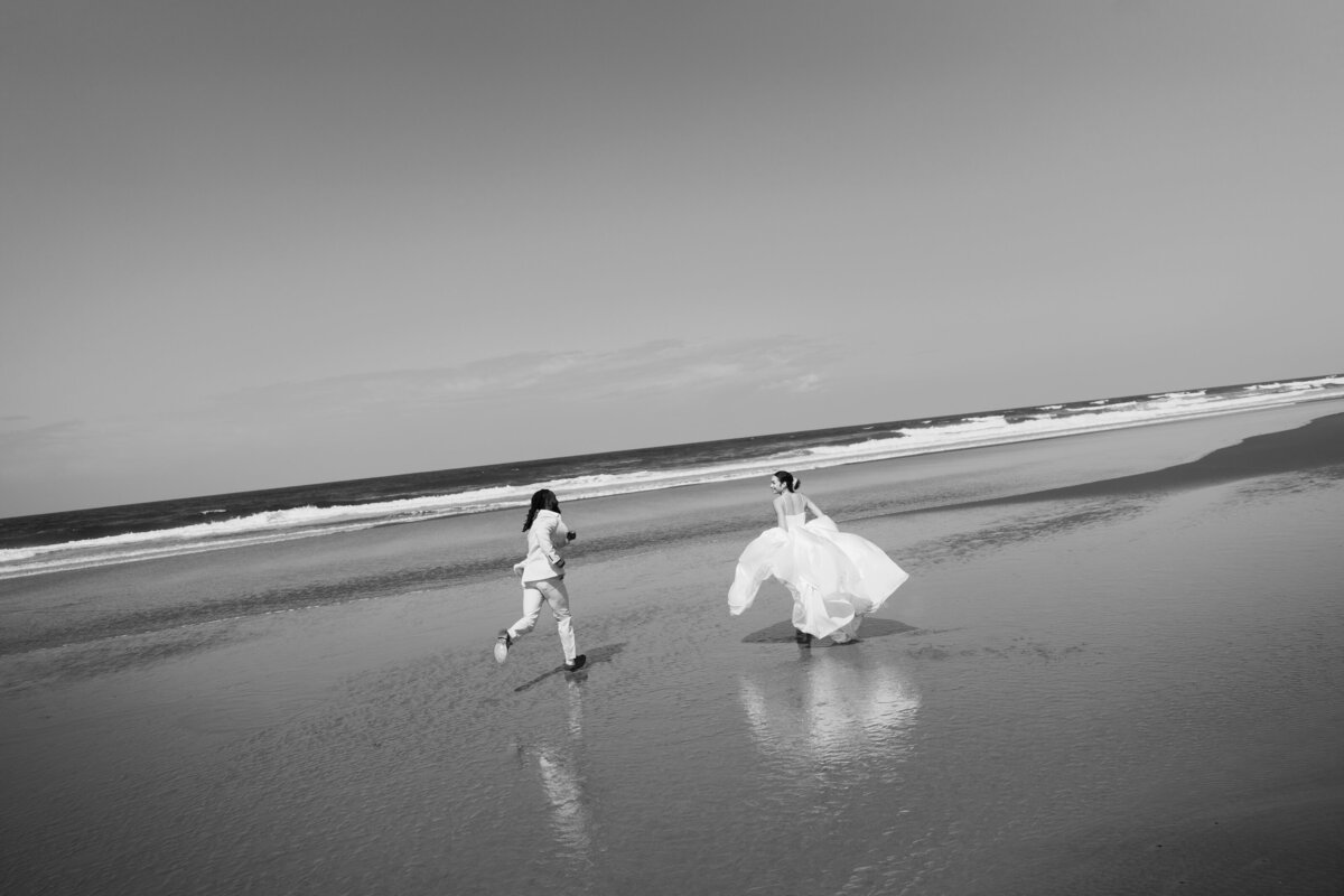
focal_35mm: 35
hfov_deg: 54.4
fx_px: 1307
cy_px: 448
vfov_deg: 37.9
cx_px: 672
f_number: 2.2
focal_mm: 35
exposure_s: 1/8000
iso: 100
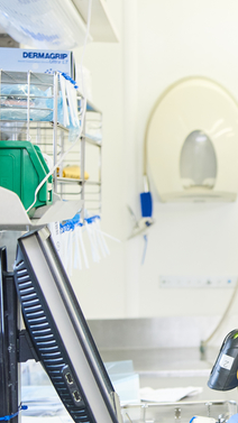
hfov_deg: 10.3
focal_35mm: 111
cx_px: 438
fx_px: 1246
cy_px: 282
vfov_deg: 19.2
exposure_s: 1/80
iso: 500
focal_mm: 40
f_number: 4
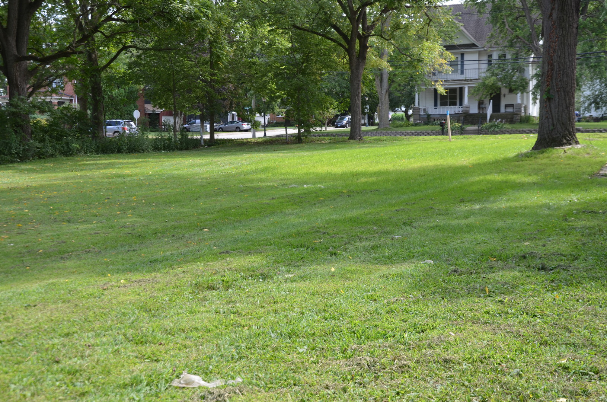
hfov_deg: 39.0
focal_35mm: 51
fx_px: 858
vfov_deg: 26.4
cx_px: 304
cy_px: 201
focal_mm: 34
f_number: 6.3
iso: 200
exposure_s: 1/160
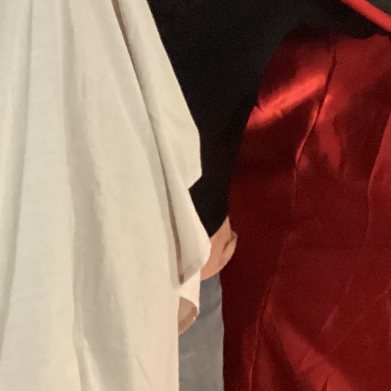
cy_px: -5
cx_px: 57
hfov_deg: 18.6
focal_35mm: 92
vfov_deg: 18.4
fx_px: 1176
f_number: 2.4
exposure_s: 1/20
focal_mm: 3.3
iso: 640
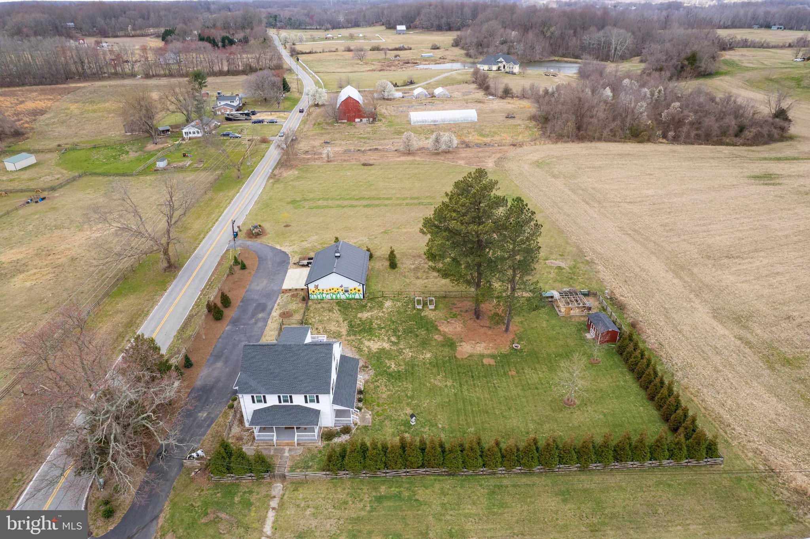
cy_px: 270
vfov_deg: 57.2
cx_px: 405
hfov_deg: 78.6
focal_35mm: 22
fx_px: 495
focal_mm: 8.38
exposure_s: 1/640
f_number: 2.8
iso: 100
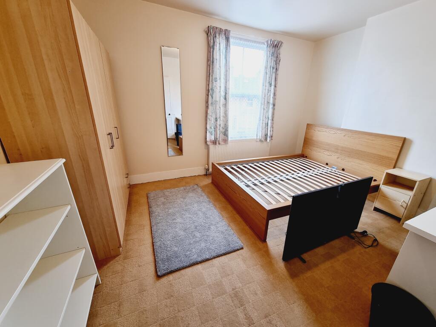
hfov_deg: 106.2
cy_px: 164
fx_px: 164
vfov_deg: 89.9
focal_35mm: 13
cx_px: 218
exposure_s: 1/50
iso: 125
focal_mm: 2.2
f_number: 2.2
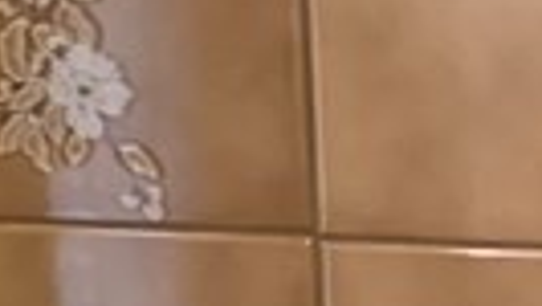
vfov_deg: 5.3
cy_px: 889
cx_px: 1675
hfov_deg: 8.2
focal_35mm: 218
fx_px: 3135
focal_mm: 4.25
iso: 250
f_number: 1.8
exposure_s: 1/60
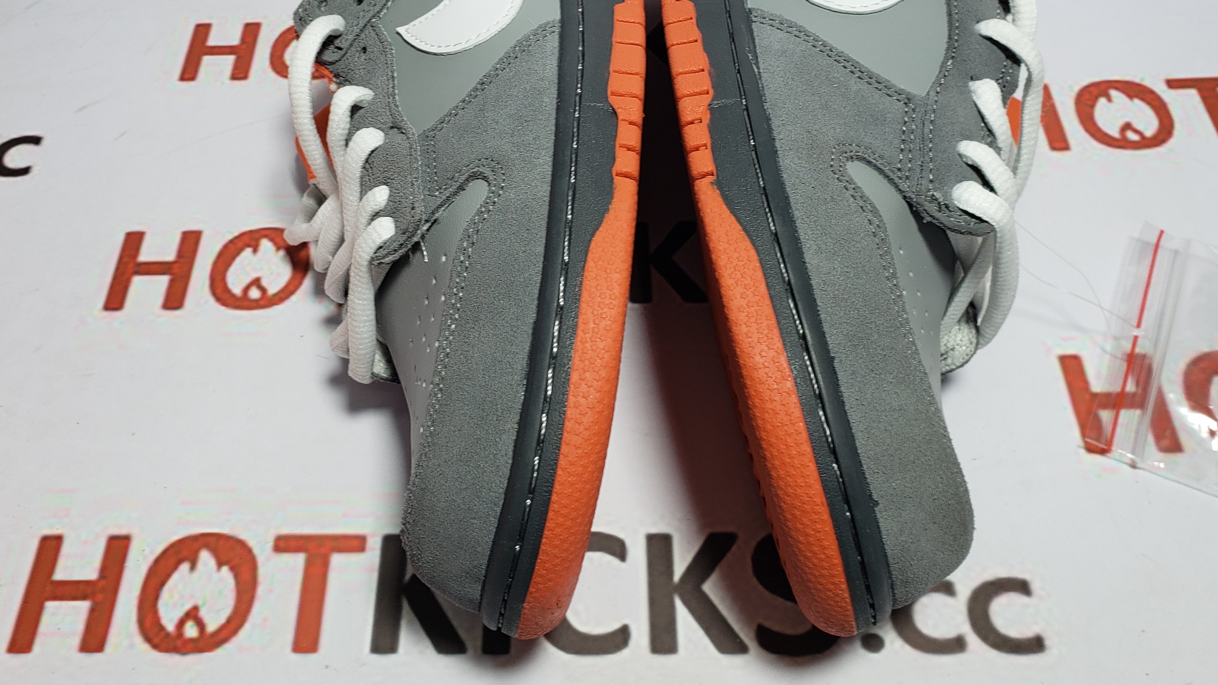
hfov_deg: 55.2
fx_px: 1163
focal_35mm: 36
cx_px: 553
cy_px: 171
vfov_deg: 32.2
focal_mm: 4.3
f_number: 2.4
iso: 50
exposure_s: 1/207
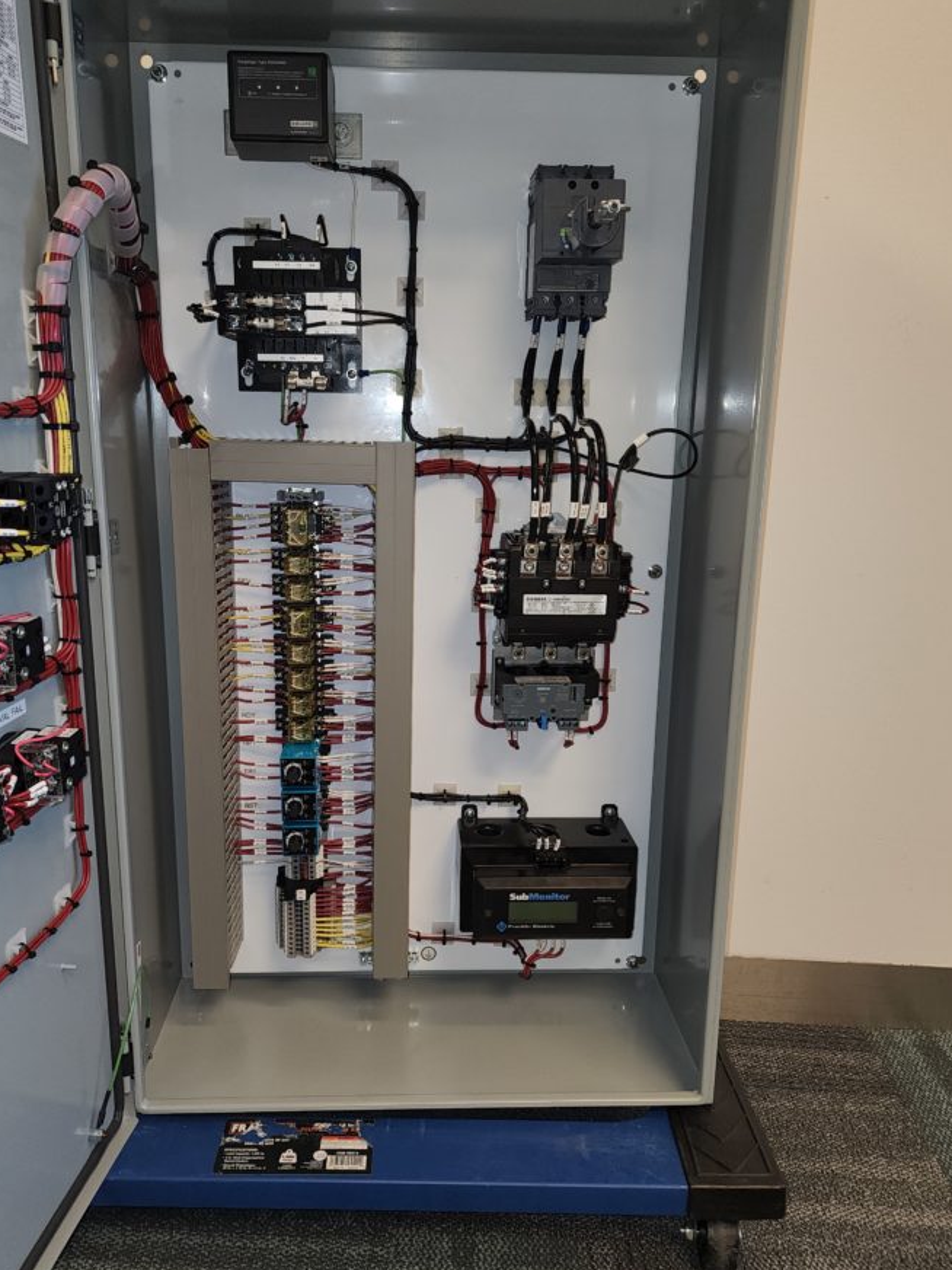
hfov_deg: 51.3
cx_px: 435
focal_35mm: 27
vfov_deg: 65.3
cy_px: 648
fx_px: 990
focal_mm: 6.4
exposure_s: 1/40
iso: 100
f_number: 1.8
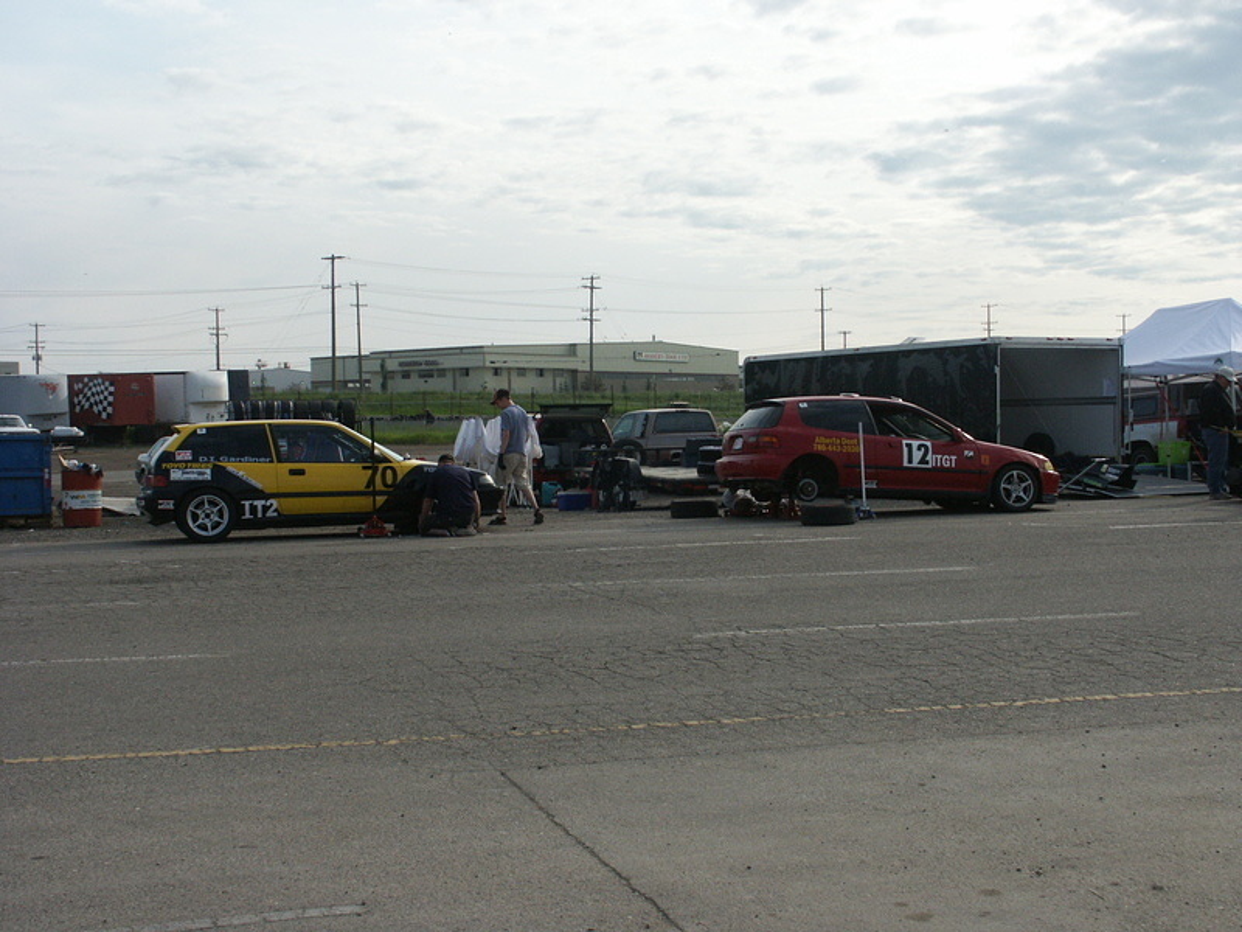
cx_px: 621
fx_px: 1794
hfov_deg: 38.2
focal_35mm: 50
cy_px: 466
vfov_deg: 29.1
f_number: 8
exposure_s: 1/350
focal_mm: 12.99
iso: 100
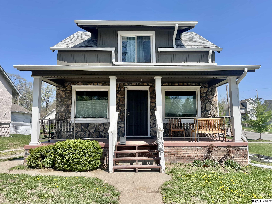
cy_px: 102
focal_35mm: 26
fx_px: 204
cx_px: 136
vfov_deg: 53.1
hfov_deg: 67.3
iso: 32
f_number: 1.6
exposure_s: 1/3040
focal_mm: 4.2
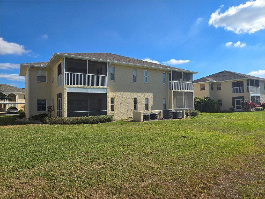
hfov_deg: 73.9
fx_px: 176
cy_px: 100
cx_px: 132
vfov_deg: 58.9
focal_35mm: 23
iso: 25
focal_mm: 5.4
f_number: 1.8
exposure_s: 1/2333
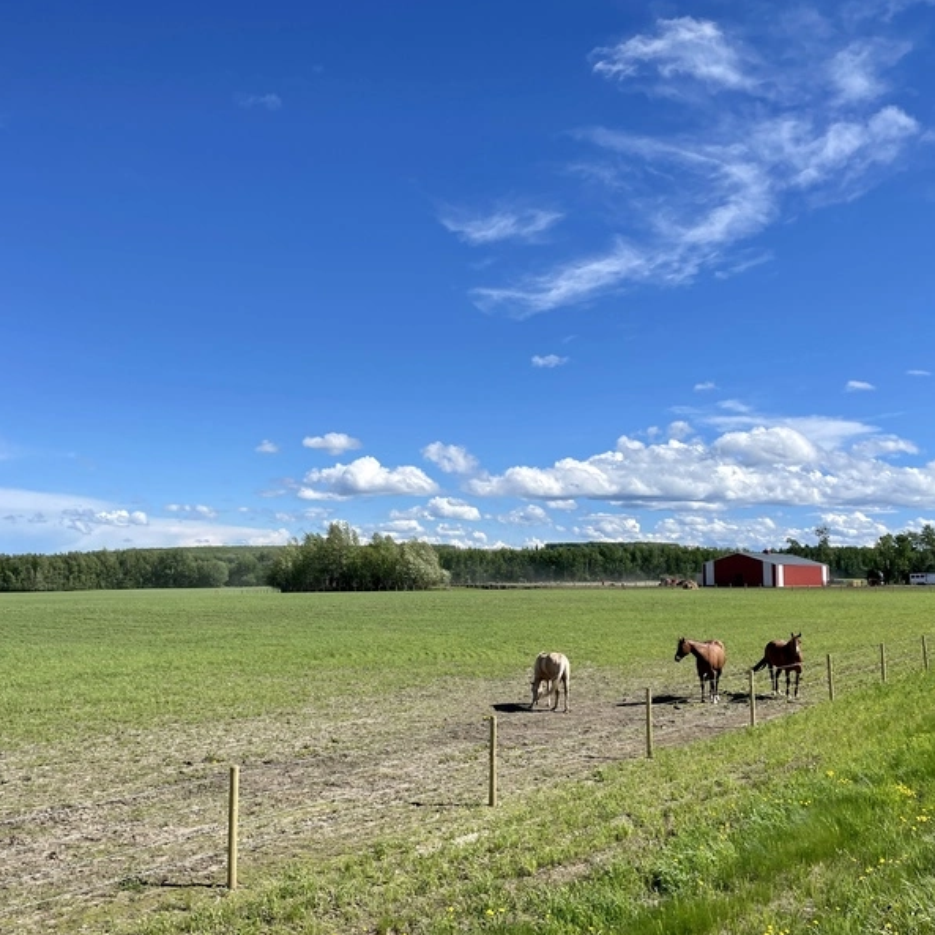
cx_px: 440
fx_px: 947
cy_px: 470
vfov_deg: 52.5
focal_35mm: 31
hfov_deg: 52.5
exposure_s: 1/4831
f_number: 1.6
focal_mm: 4.2
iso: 32
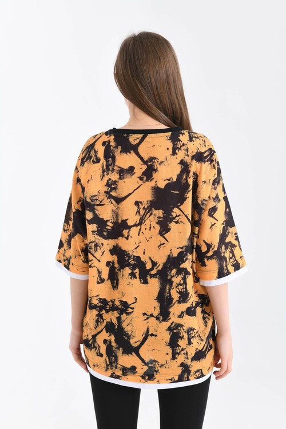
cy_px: 214
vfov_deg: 36.2
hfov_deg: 24.6
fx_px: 655
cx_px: 143
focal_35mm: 55
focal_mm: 55
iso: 160
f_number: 6.3
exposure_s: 1/125
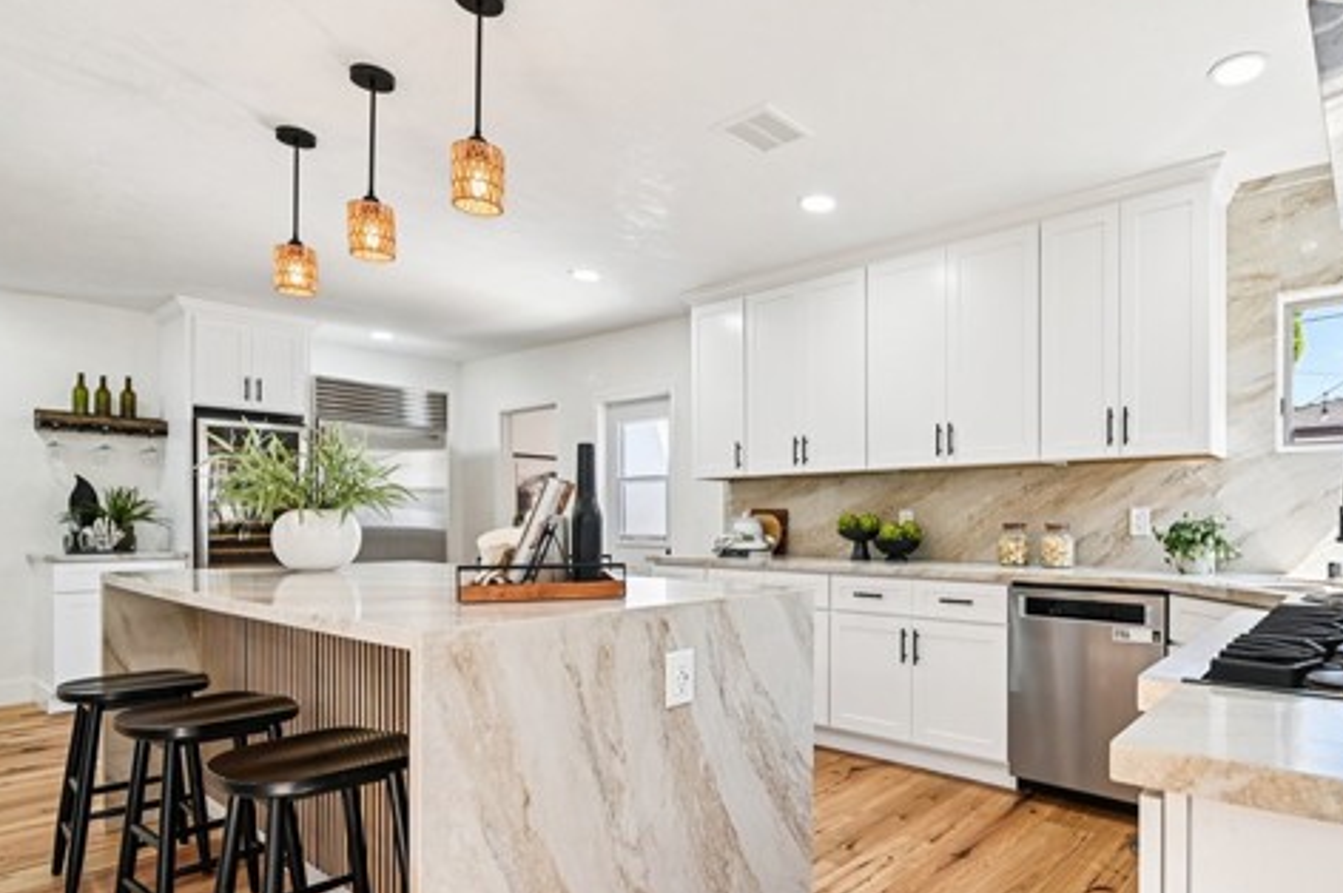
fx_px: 708
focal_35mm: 19
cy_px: 523
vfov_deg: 64.0
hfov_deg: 85.3
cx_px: 839
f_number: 8
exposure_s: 1/13
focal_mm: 14
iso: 250
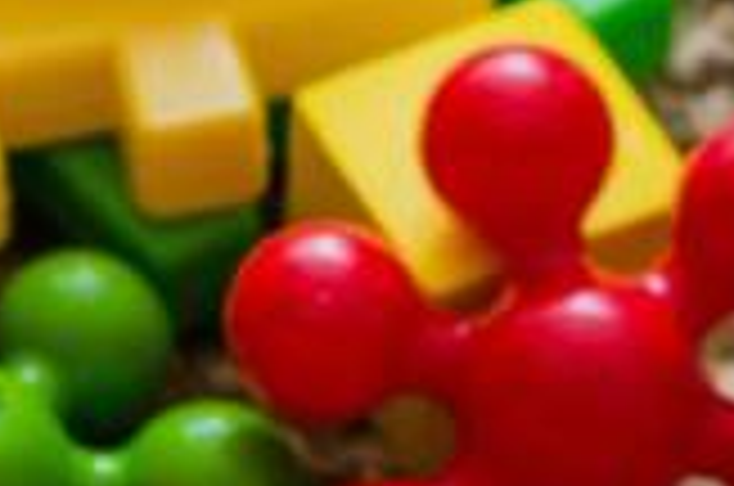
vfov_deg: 3.4
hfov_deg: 5.1
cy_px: 893
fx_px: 8140
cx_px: -293
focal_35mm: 400
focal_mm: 50
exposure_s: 1/100
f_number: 4
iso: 640
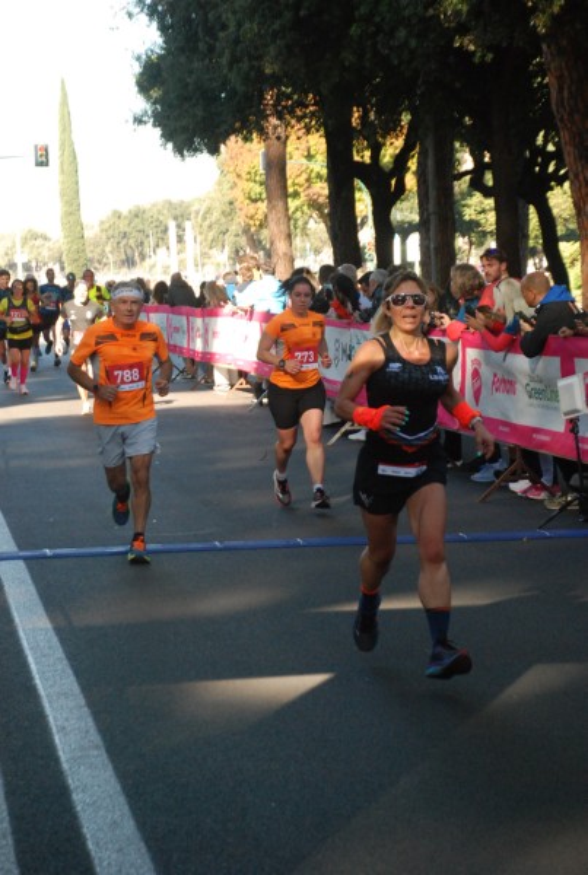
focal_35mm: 99
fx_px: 2413
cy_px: 438
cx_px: 294
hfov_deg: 13.9
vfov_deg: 20.6
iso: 1000
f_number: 5.3
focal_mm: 66
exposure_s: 1/500
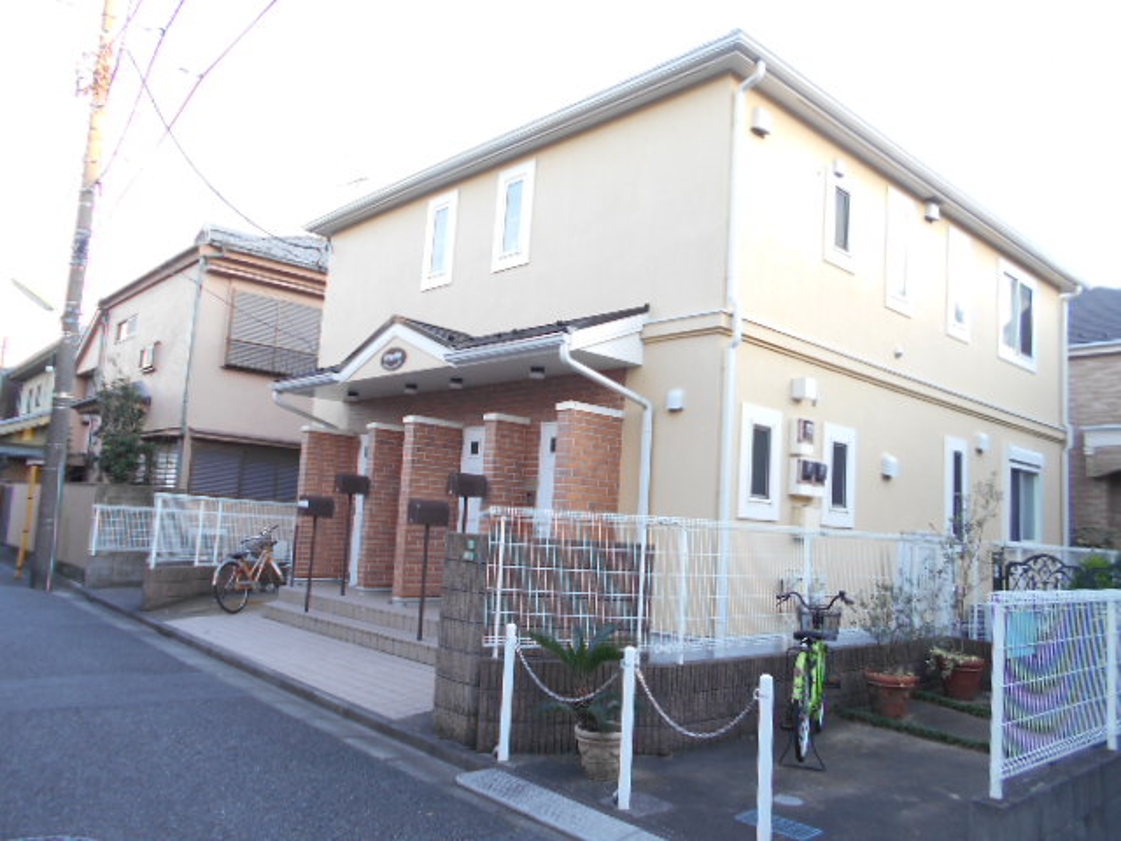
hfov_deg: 67.3
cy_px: 420
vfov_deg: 53.1
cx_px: 560
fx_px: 842
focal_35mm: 26
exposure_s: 1/30
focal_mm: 4.6
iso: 80
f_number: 3.2
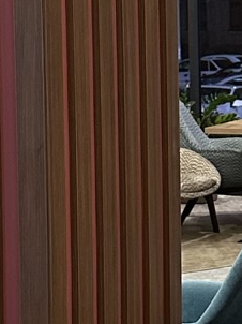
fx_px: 1522
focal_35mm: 163
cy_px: 92
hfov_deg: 8.8
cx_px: 415
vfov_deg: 12.1
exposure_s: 1/54
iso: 250
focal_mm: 6.86
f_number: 1.78
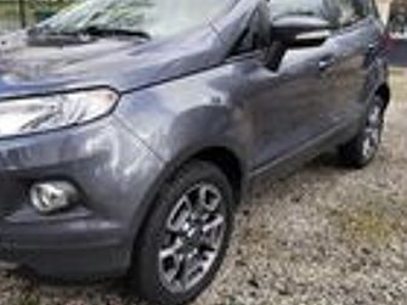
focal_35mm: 33
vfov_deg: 42.9
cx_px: 145
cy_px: 143
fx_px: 388
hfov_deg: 54.5
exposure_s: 1/292
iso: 50
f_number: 1.65
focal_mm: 6.19
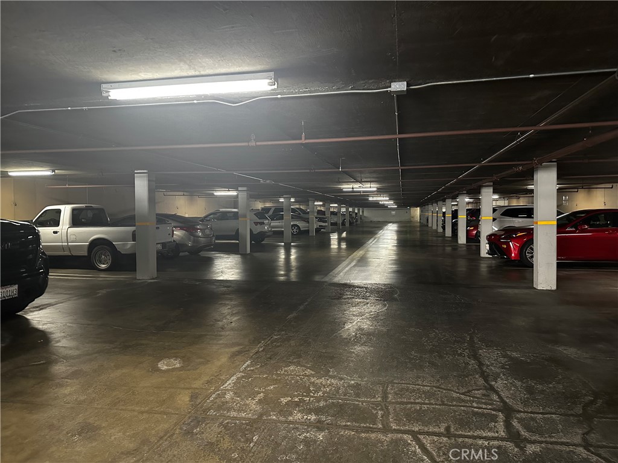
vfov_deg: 56.8
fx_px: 428
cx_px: 309
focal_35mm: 24
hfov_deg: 71.6
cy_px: 232
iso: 640
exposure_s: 1/40
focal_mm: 6.86
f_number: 1.78
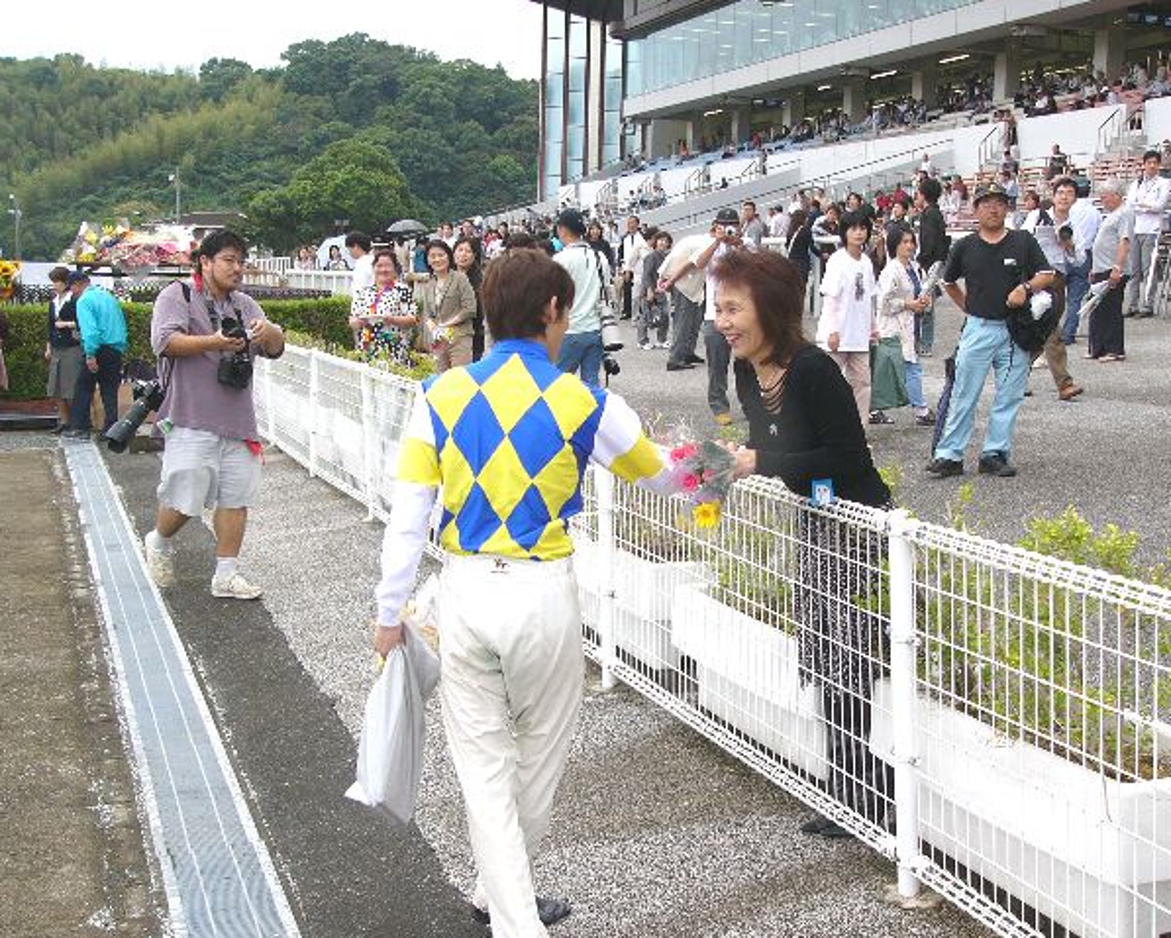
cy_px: 469
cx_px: 610
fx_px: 1560
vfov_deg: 33.5
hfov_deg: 41.1
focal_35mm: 45
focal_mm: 7.1
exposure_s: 1/100
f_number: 3.3
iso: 50
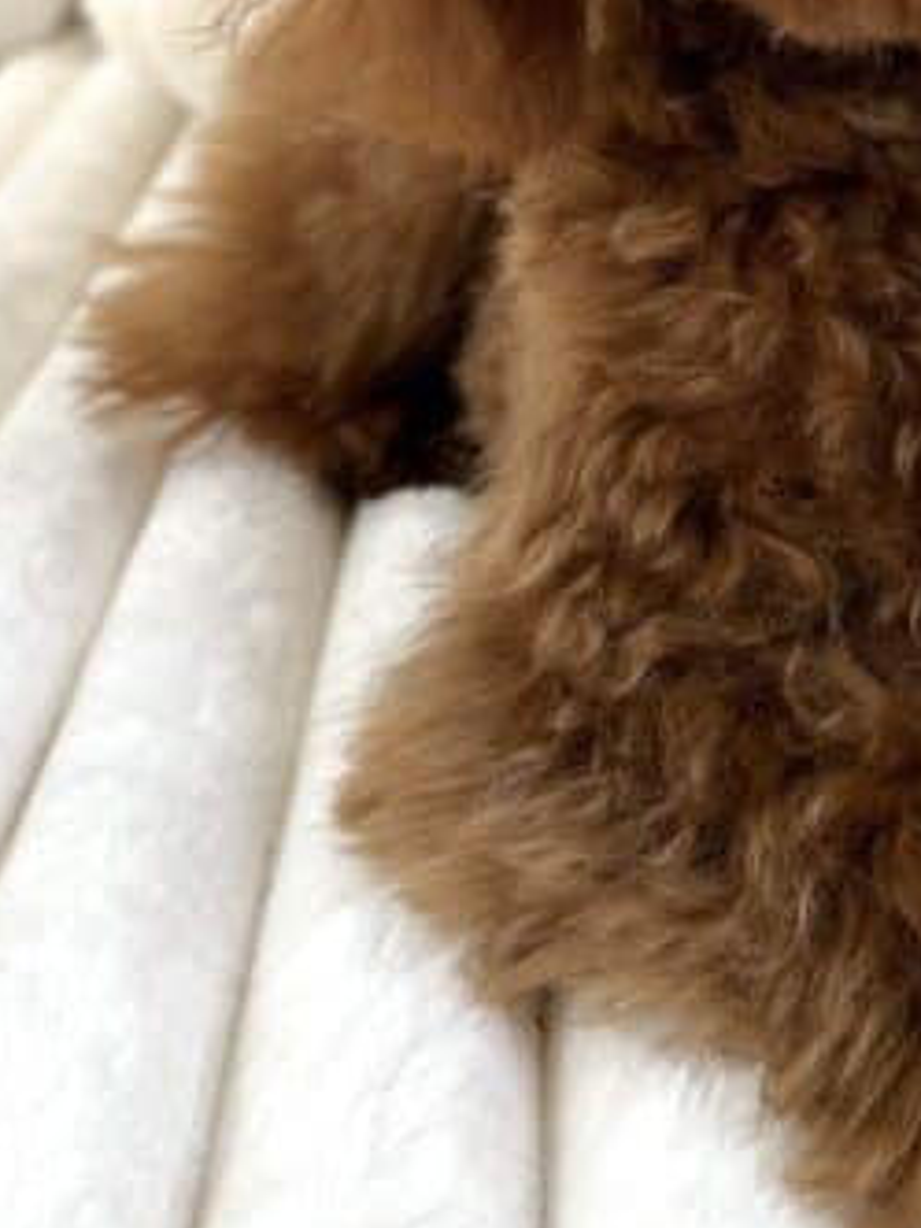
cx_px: 873
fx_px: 2625
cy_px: -92
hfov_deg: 19.4
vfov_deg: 24.7
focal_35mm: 74
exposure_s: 1/203
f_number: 1.78
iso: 64
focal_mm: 6.86
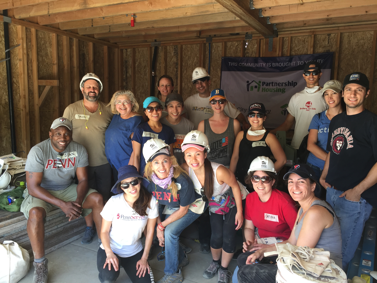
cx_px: 188
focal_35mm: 29
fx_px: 316
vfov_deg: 48.2
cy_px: 142
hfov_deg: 61.7
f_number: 2.2
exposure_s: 1/60
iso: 32
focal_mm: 4.15
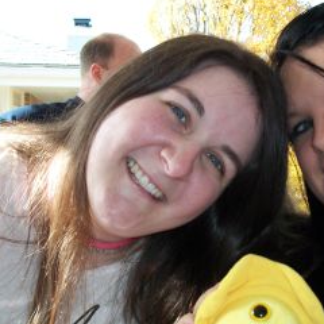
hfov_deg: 32.0
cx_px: 207
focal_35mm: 53
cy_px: 163
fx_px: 561
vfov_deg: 32.2
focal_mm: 5.7
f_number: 2.9
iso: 80
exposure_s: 1/125
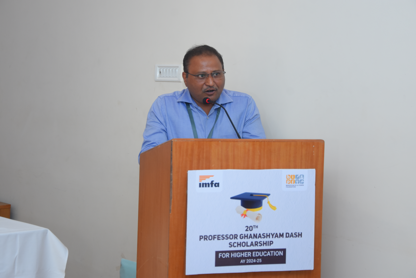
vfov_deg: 18.2
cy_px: 139
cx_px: 208
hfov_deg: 27.0
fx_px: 867
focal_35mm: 75
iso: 800
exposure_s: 1/200
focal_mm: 50
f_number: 5.6
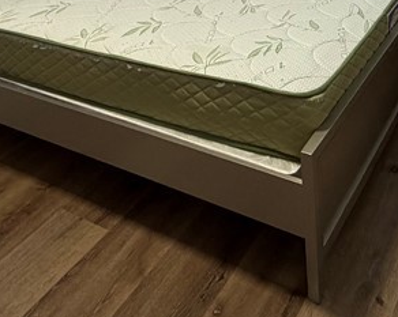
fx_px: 565
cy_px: -121
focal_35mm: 48
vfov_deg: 25.7
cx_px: 236
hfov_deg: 38.7
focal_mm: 2.22
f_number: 2.2
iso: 320
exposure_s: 1/120
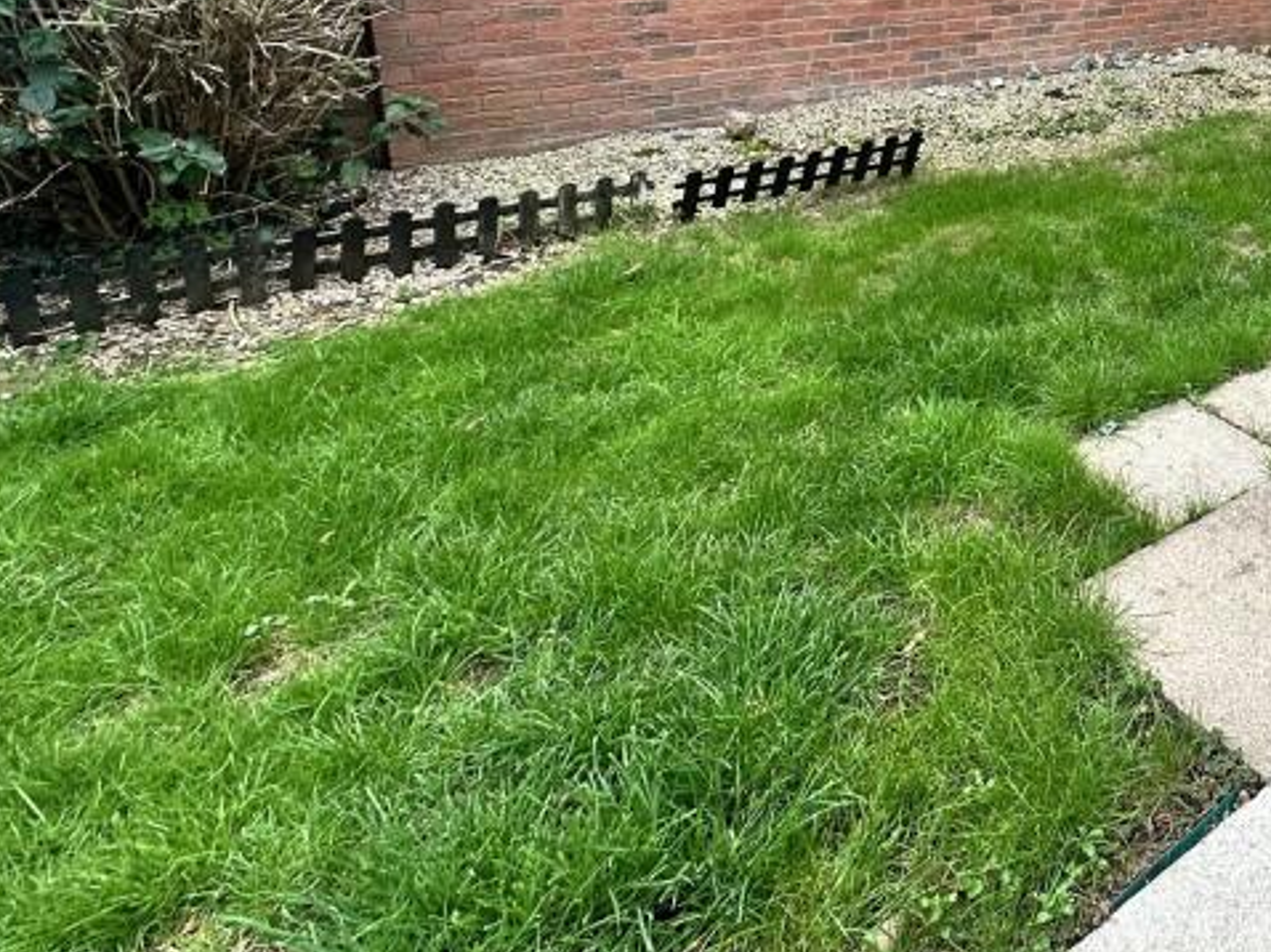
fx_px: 1101
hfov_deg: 49.7
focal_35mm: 30
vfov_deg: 42.6
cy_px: 85
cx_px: 1250
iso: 40
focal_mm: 2.22
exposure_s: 1/263
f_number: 2.2
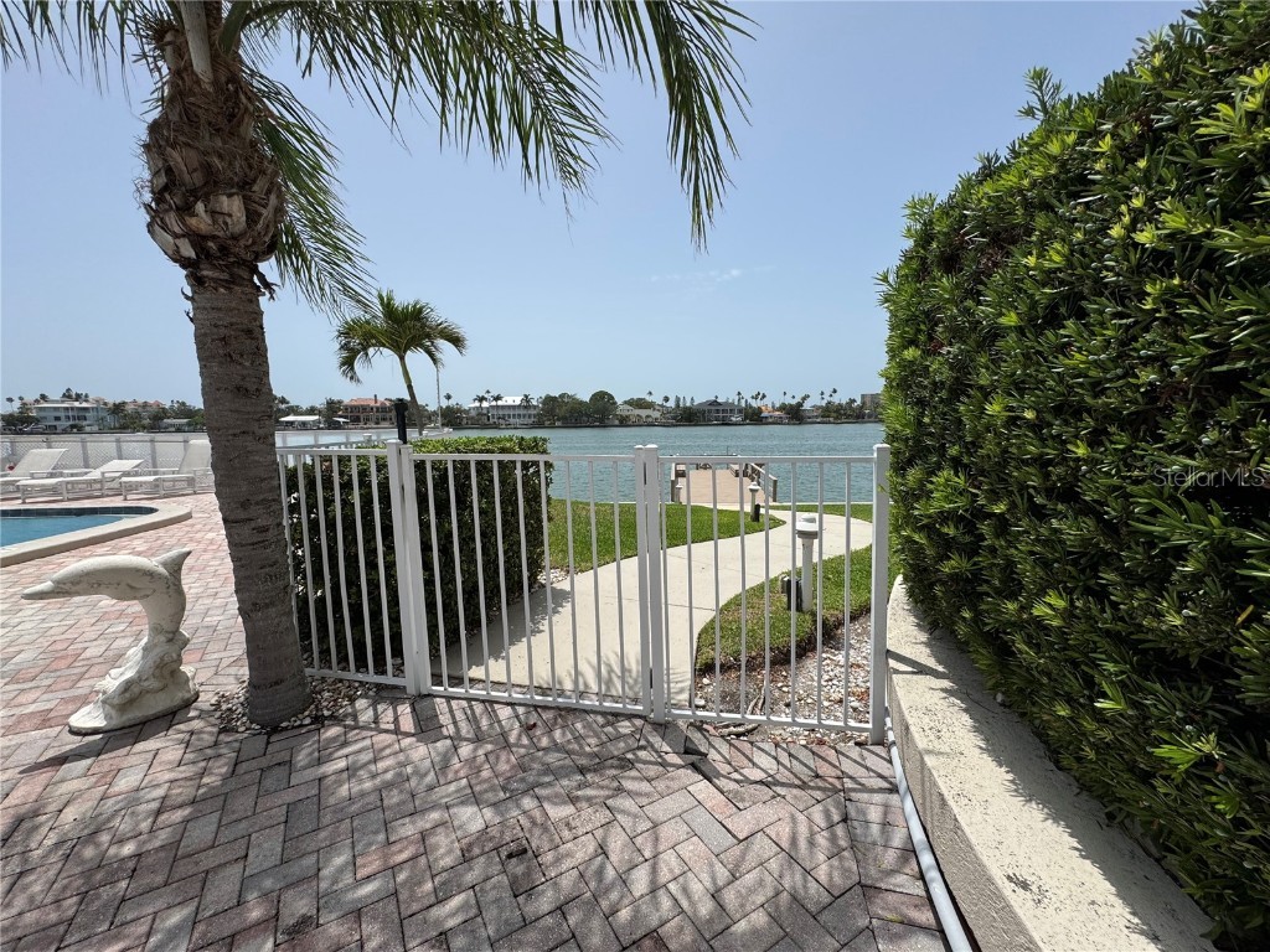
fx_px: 514
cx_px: 635
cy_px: 476
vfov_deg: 85.7
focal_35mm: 14
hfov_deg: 102.1
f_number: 2.2
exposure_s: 1/3906
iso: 50
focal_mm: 2.22
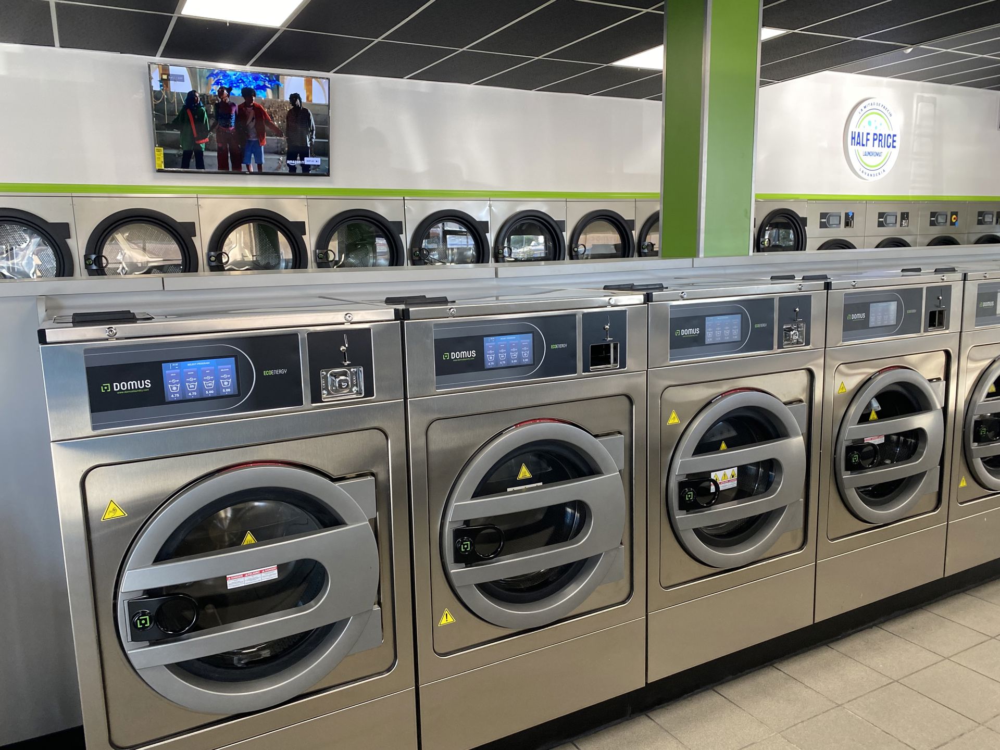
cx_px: 500
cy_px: 375
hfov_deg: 67.3
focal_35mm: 26
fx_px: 751
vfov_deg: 53.1
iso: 100
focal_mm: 4.25
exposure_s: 1/120
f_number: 1.8
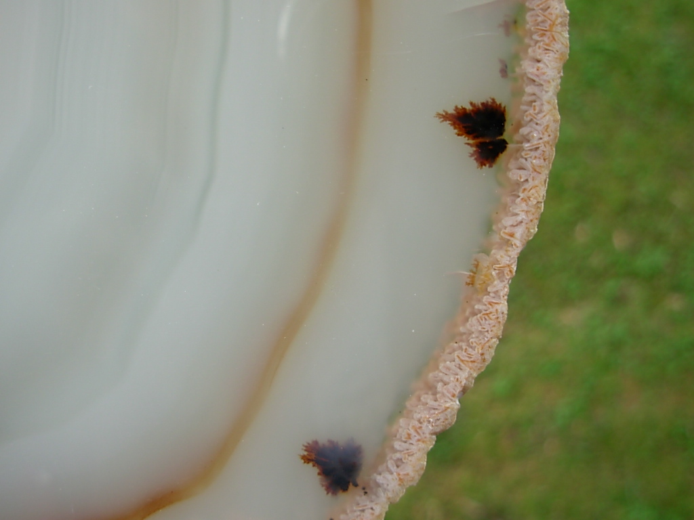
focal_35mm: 38
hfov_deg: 49.0
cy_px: 260
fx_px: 762
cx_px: 347
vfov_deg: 37.7
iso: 50
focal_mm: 6.3
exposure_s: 1/176
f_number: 2.9
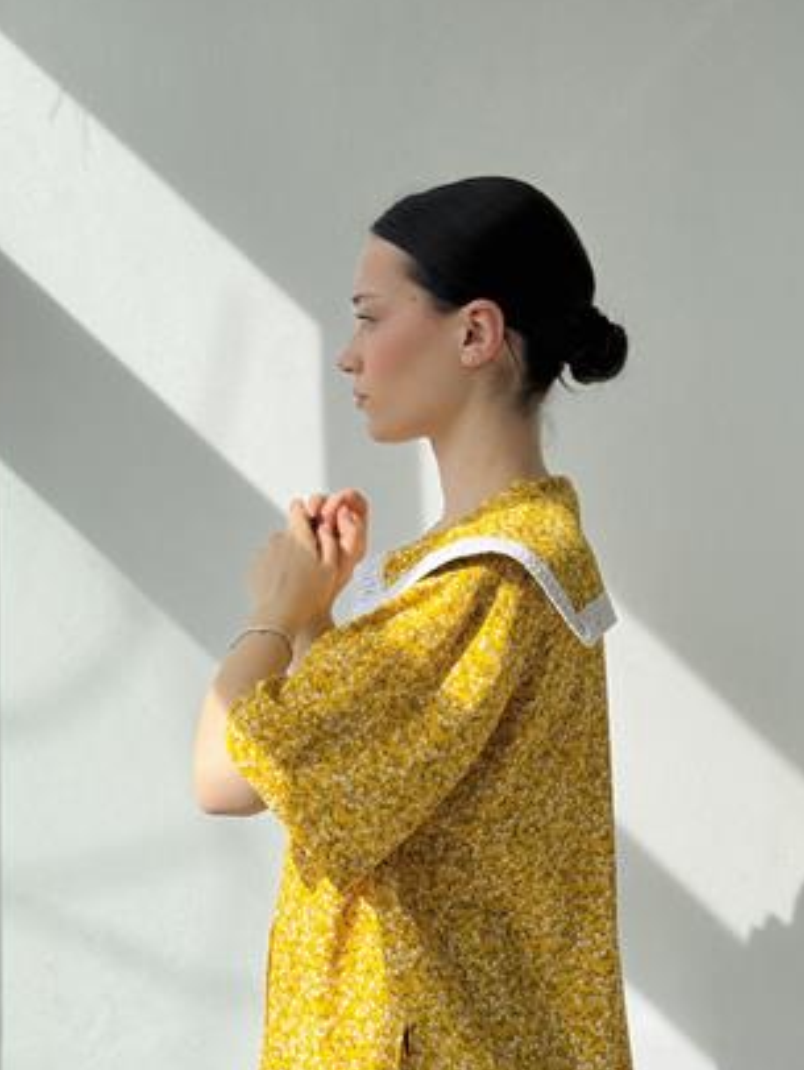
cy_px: 600
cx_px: 501
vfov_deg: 30.7
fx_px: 1949
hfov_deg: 23.3
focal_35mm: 63
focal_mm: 6.76
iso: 64
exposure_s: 1/3096
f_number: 1.78
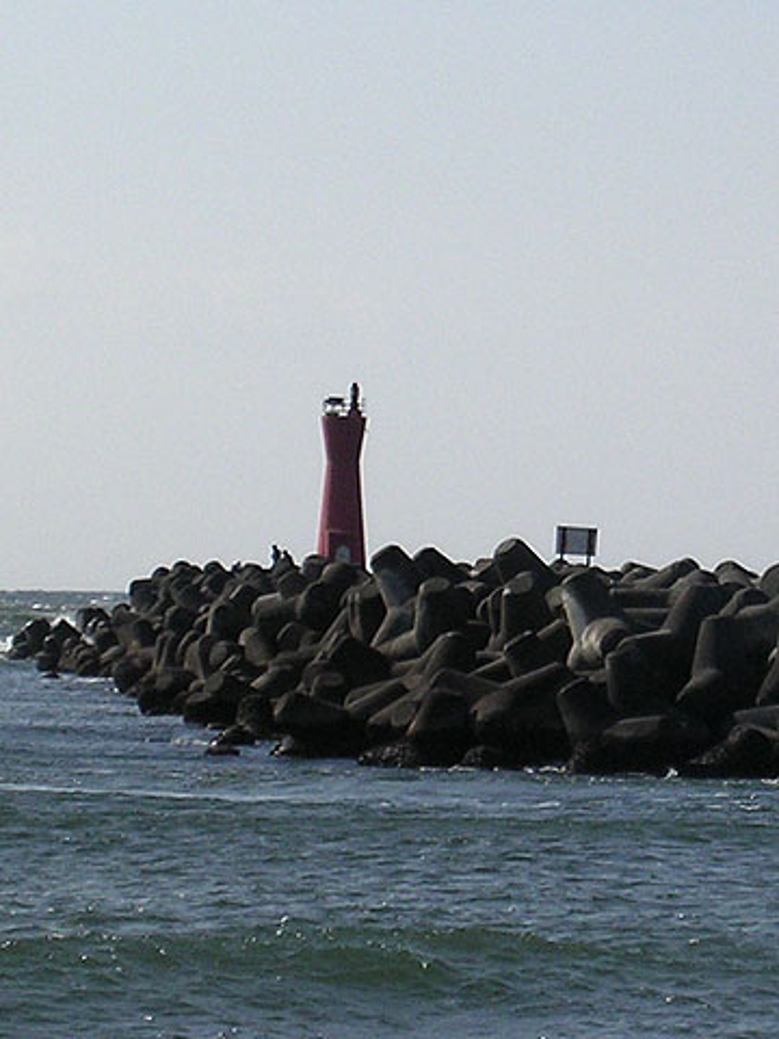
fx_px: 3451
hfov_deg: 12.9
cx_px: 390
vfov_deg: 17.1
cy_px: 520
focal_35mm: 115
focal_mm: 17.4
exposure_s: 1/909
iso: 100
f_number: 4.9
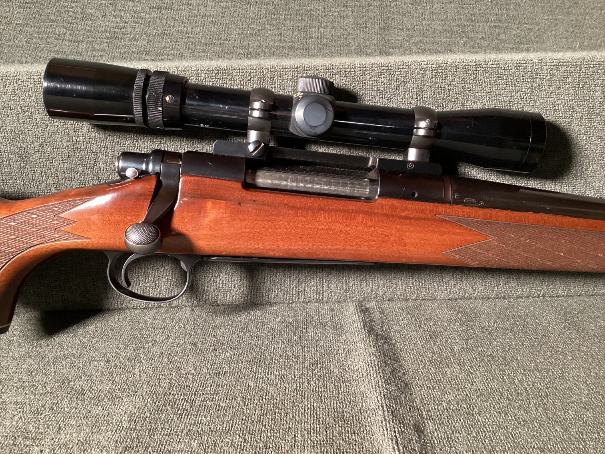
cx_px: 302
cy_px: 227
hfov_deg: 58.3
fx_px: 542
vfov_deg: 45.4
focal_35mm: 31
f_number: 2.4
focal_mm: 3.3
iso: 400
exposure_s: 1/30
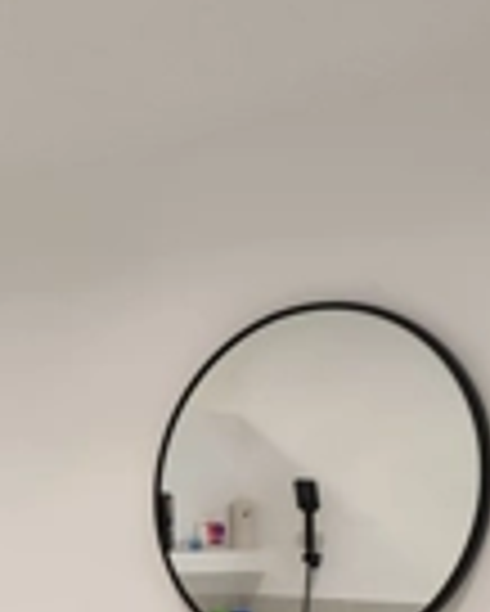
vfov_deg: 24.9
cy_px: 724
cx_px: -99
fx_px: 1249
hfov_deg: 20.7
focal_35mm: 69
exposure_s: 1/33
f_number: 1.89
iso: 203
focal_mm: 5.89
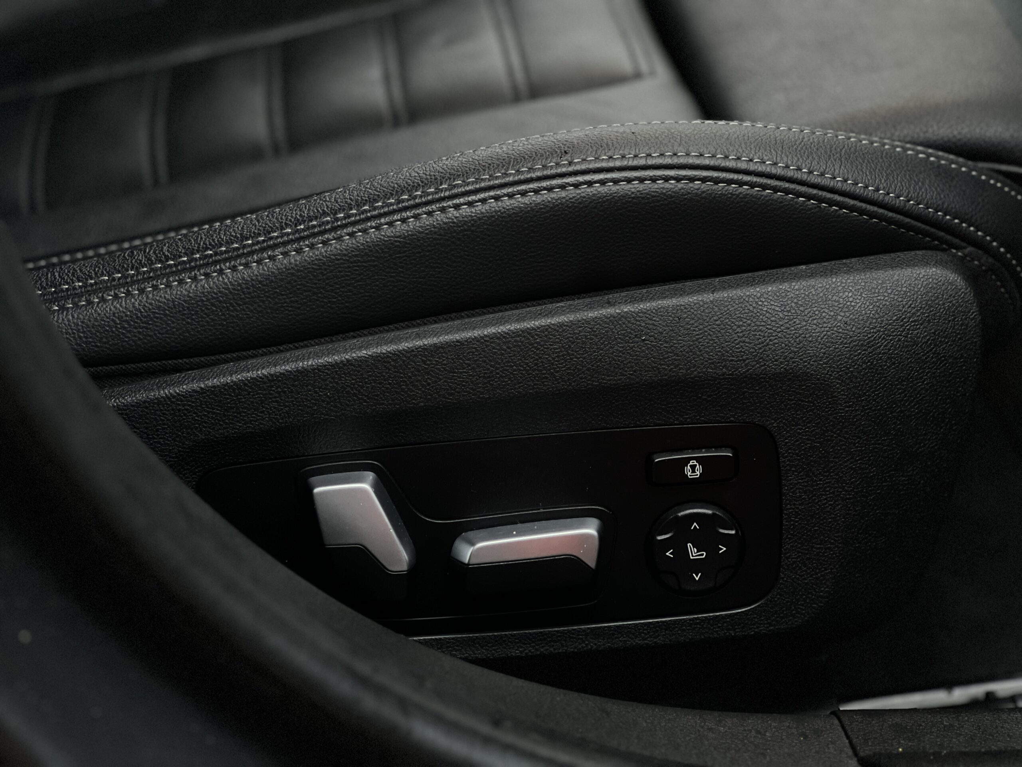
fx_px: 2273
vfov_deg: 19.1
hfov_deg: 25.3
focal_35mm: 77
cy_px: 384
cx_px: 511
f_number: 2.8
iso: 400
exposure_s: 1/31
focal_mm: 9
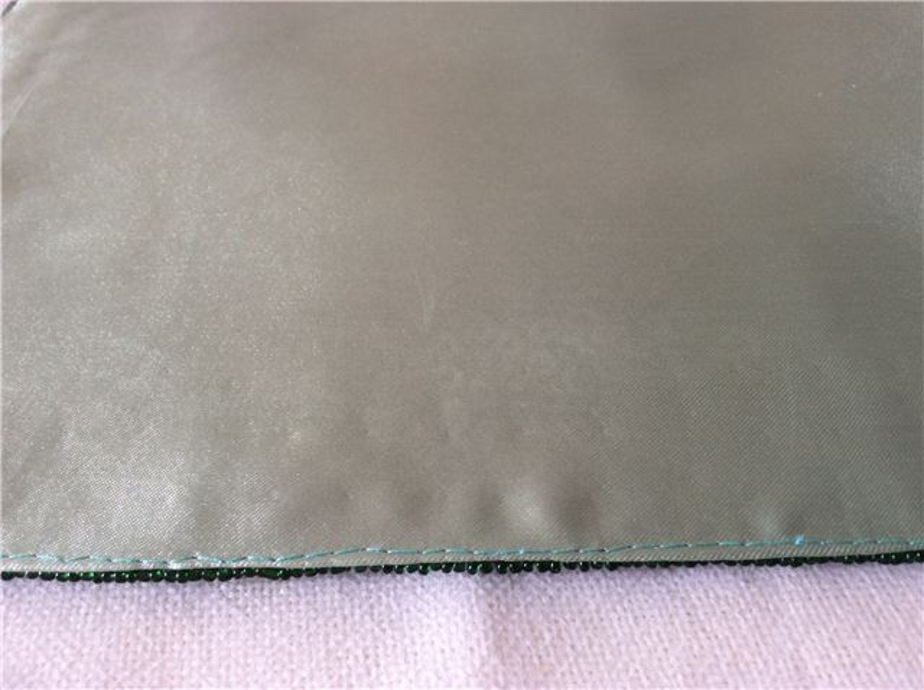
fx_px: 853
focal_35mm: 32
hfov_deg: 56.9
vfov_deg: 44.1
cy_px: 345
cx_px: 462
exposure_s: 1/33
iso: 32
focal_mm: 3.3
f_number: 2.4
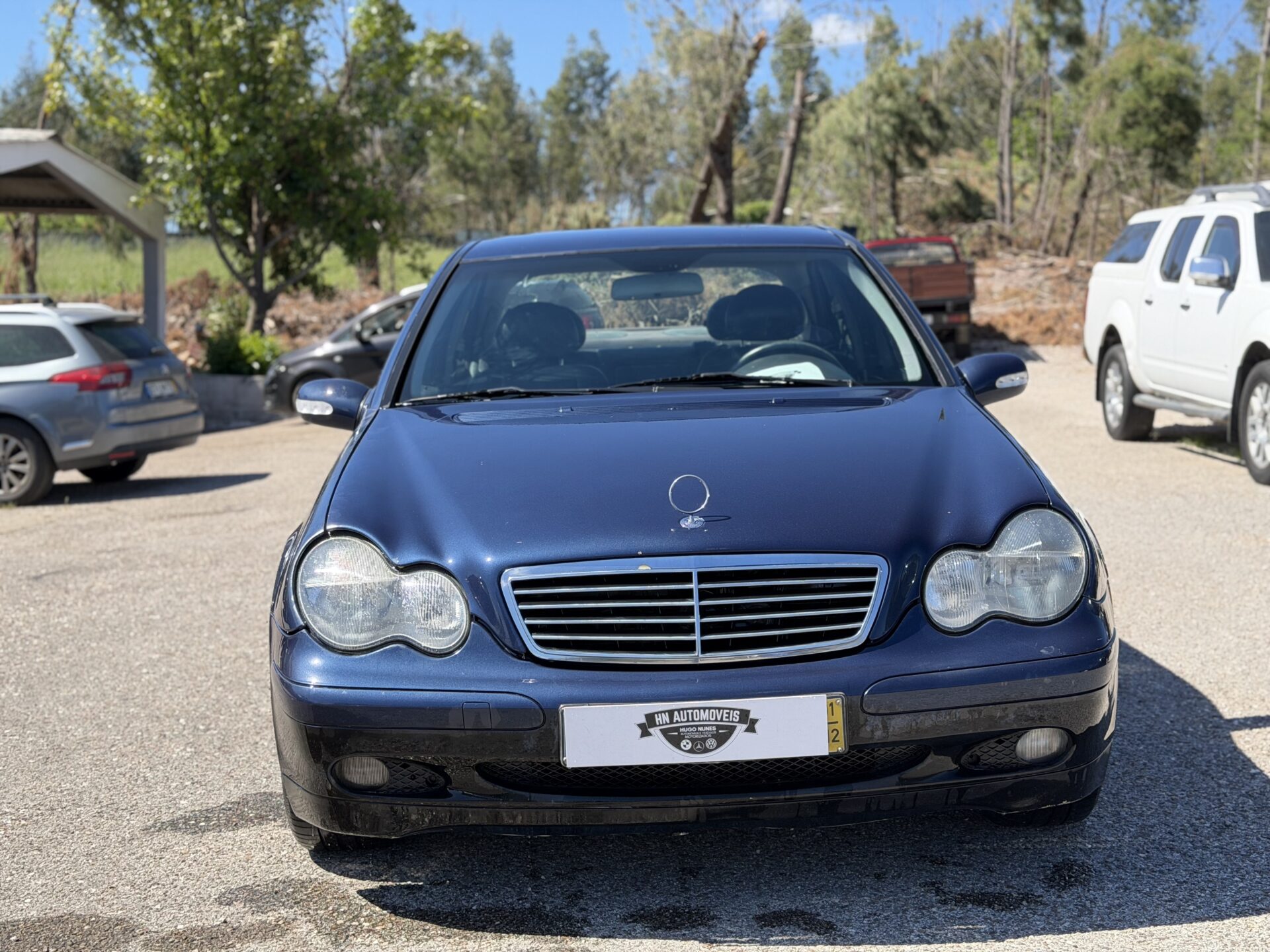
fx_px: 1761
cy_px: 476
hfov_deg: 39.7
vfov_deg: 30.3
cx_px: 635
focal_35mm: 48
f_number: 1.78
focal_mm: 6.76
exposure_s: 1/1795
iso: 100
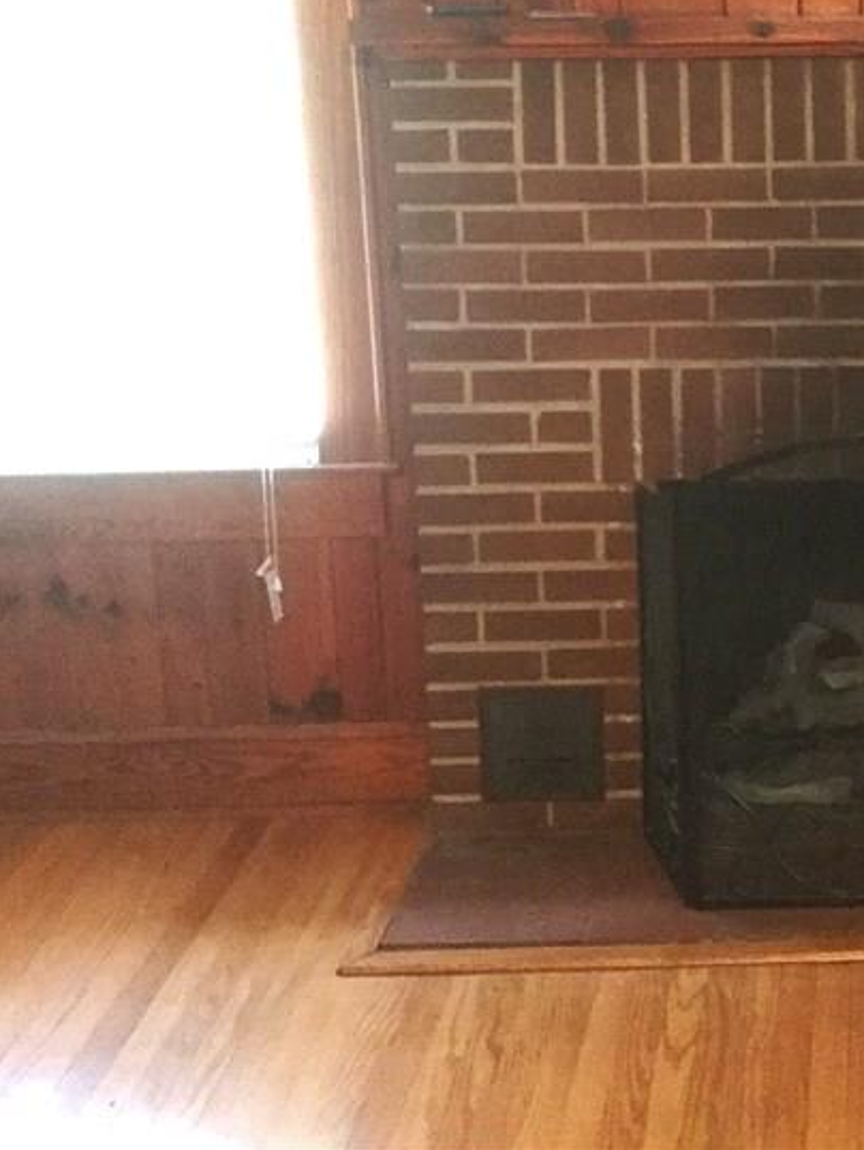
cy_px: 331
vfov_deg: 32.3
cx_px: 917
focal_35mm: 59
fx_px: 1962
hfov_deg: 23.5
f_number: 2.4
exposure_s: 1/15
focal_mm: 3.3
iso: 200
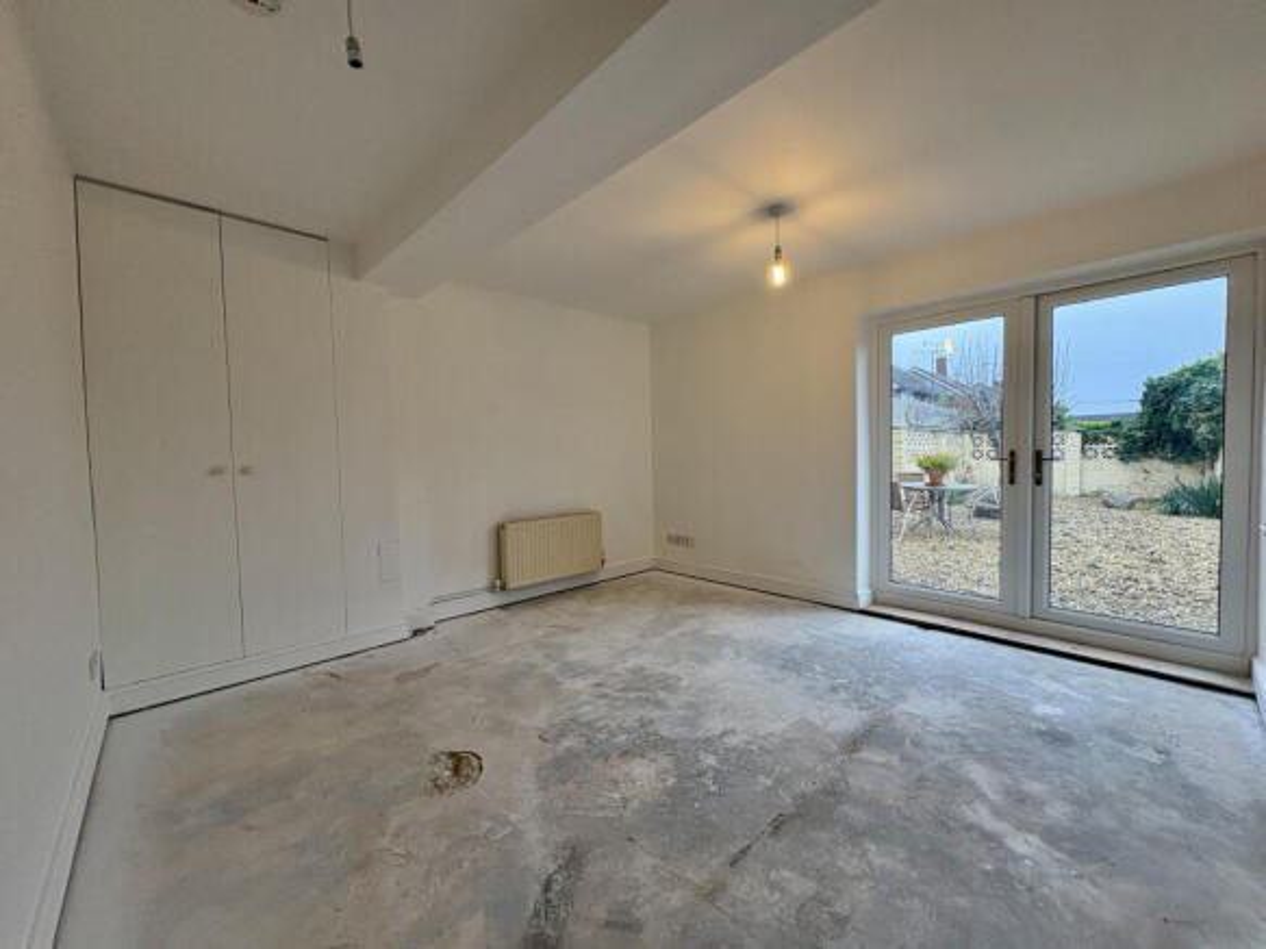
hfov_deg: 102.1
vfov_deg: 85.7
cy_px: 474
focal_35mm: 14
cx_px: 633
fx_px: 512
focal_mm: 2.22
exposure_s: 1/100
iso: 200
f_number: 2.2
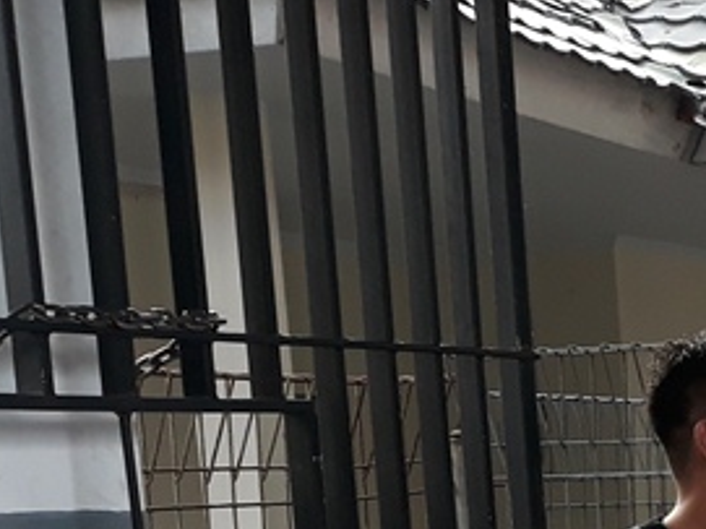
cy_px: 865
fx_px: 2079
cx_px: 1102
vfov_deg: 13.4
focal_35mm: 102
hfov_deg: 17.1
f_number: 1.7
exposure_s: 1/100
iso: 50
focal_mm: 3.71
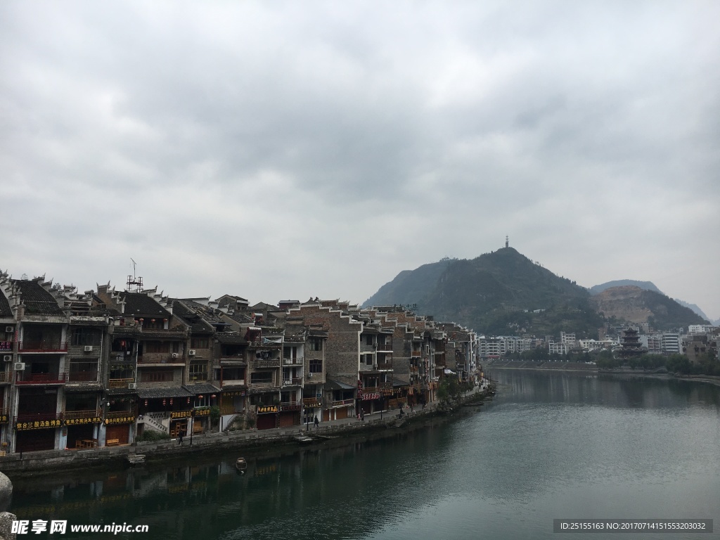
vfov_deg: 48.2
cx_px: 360
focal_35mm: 29
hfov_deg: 61.7
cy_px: 270
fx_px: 603
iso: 25
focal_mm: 4.15
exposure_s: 1/1099
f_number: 2.2
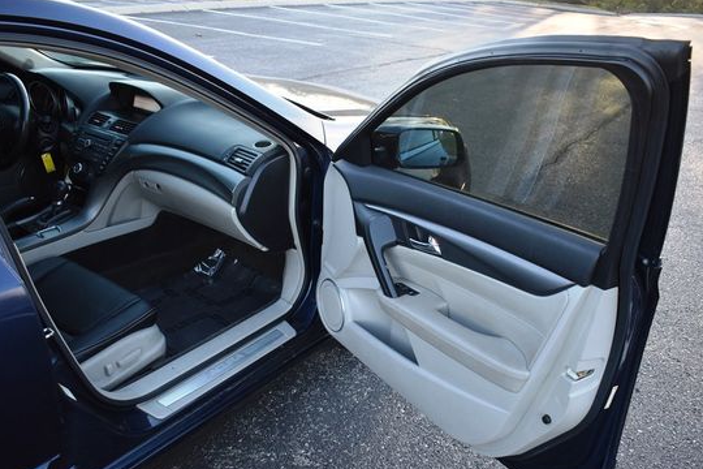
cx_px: 349
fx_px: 625
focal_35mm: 32
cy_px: 253
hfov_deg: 58.7
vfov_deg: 41.1
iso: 500
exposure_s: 1/250
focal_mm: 18
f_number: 3.5
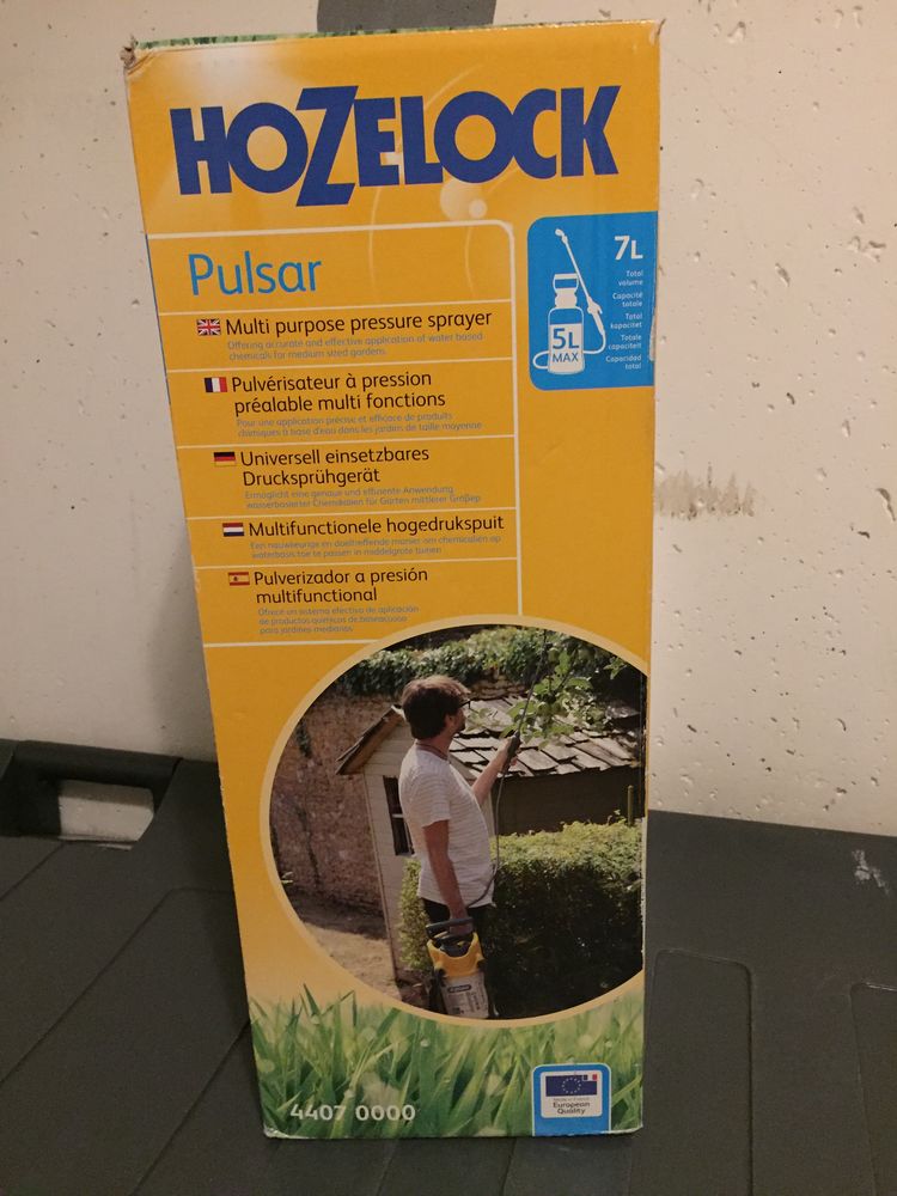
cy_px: 598
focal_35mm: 29
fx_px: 1002
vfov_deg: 61.7
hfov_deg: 48.2
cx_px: 448
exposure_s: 1/17
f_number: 2.2
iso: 500
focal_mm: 4.15
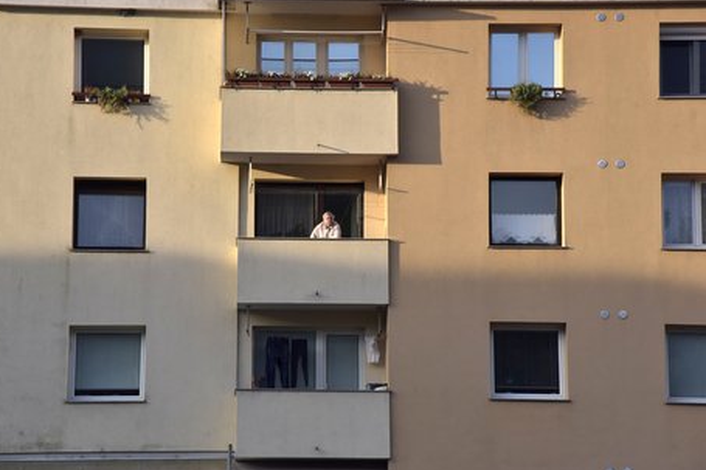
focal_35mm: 132
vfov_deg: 10.4
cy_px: 216
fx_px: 2588
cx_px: 327
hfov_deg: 15.5
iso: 800
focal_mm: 120
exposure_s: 1/1250
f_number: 9
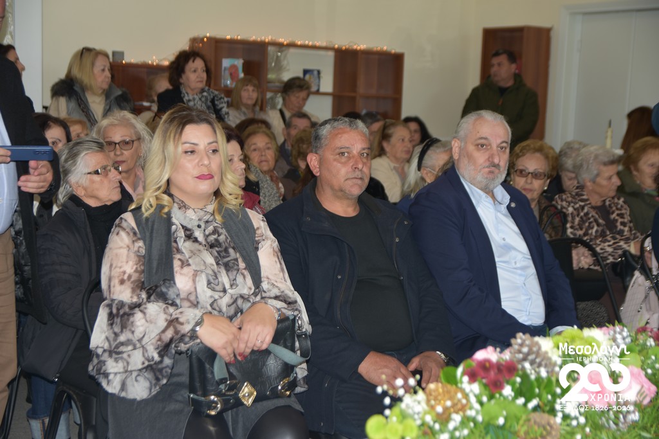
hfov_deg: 35.0
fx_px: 1043
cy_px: 220
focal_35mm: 57
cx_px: 330
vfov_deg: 23.8
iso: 100
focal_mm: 38
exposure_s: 1/60
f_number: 2.8
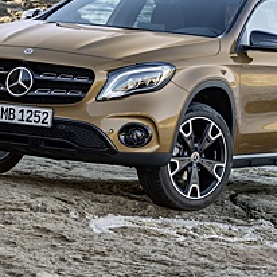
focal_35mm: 243
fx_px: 2200
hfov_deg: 7.2
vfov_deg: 7.2
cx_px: 119
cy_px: 112
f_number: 8
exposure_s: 1/40
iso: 100
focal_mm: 112
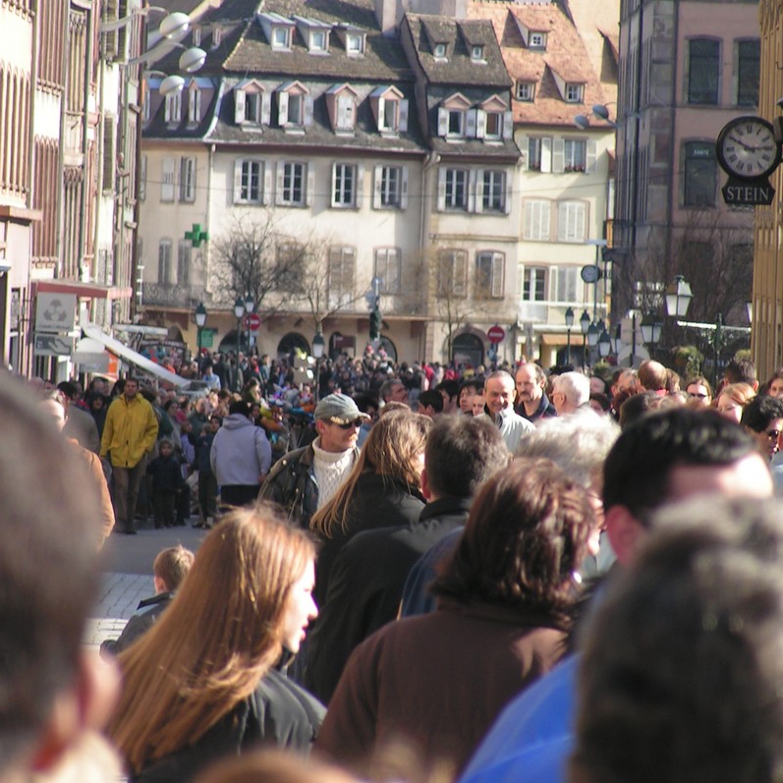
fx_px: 8573
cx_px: 392
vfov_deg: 5.2
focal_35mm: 335
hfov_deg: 5.2
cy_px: 327
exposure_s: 1/200
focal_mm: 43.3
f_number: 4
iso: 50
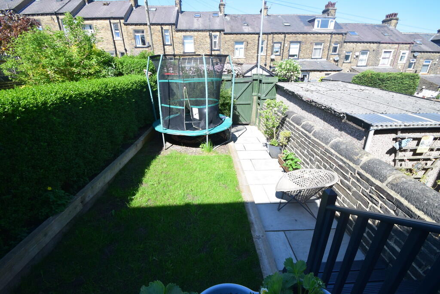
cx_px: 220
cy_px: 147
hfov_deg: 100.4
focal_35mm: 15
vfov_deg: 77.3
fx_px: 183
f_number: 10
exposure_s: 1/250
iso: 400
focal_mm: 10
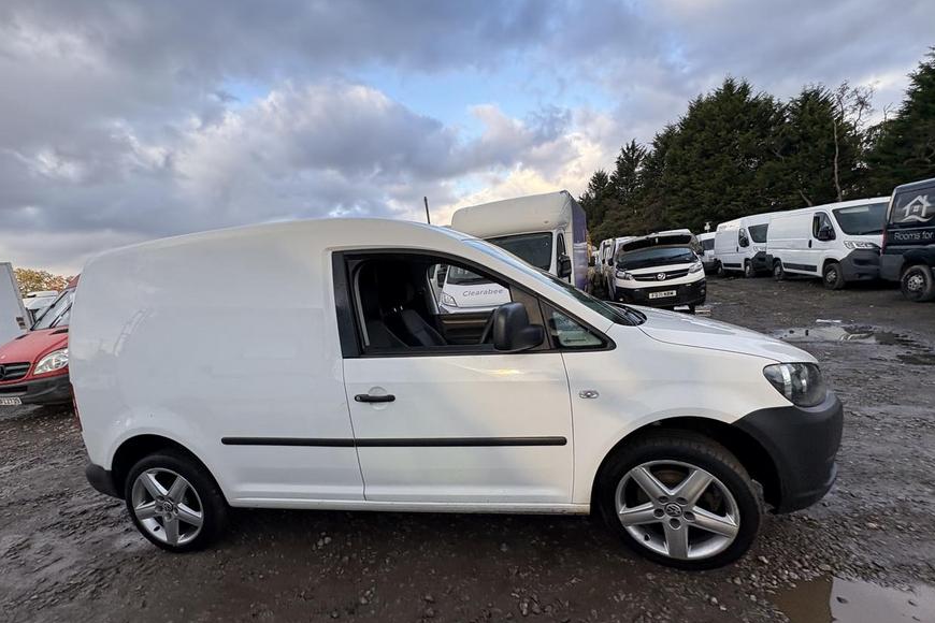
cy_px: 343
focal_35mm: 15
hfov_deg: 100.4
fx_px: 390
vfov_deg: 77.1
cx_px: 464
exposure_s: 1/164
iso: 40
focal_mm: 2.22
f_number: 2.2
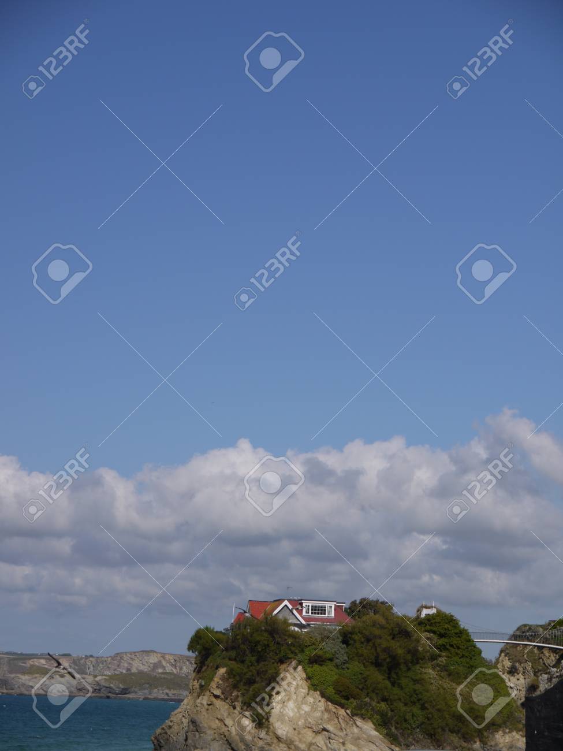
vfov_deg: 21.8
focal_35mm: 90
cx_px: 282
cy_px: 376
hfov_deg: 16.4
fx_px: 1952
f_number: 5.6
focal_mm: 45
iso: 100
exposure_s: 1/1300
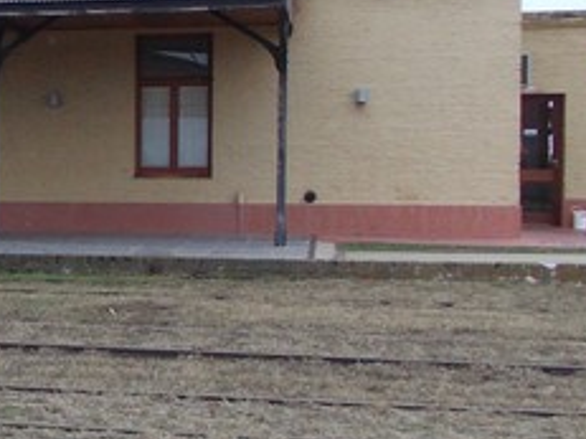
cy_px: 200
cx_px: -282
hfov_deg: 18.7
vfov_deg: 15.9
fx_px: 1574
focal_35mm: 93
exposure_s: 1/250
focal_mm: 4
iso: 110
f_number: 2.7
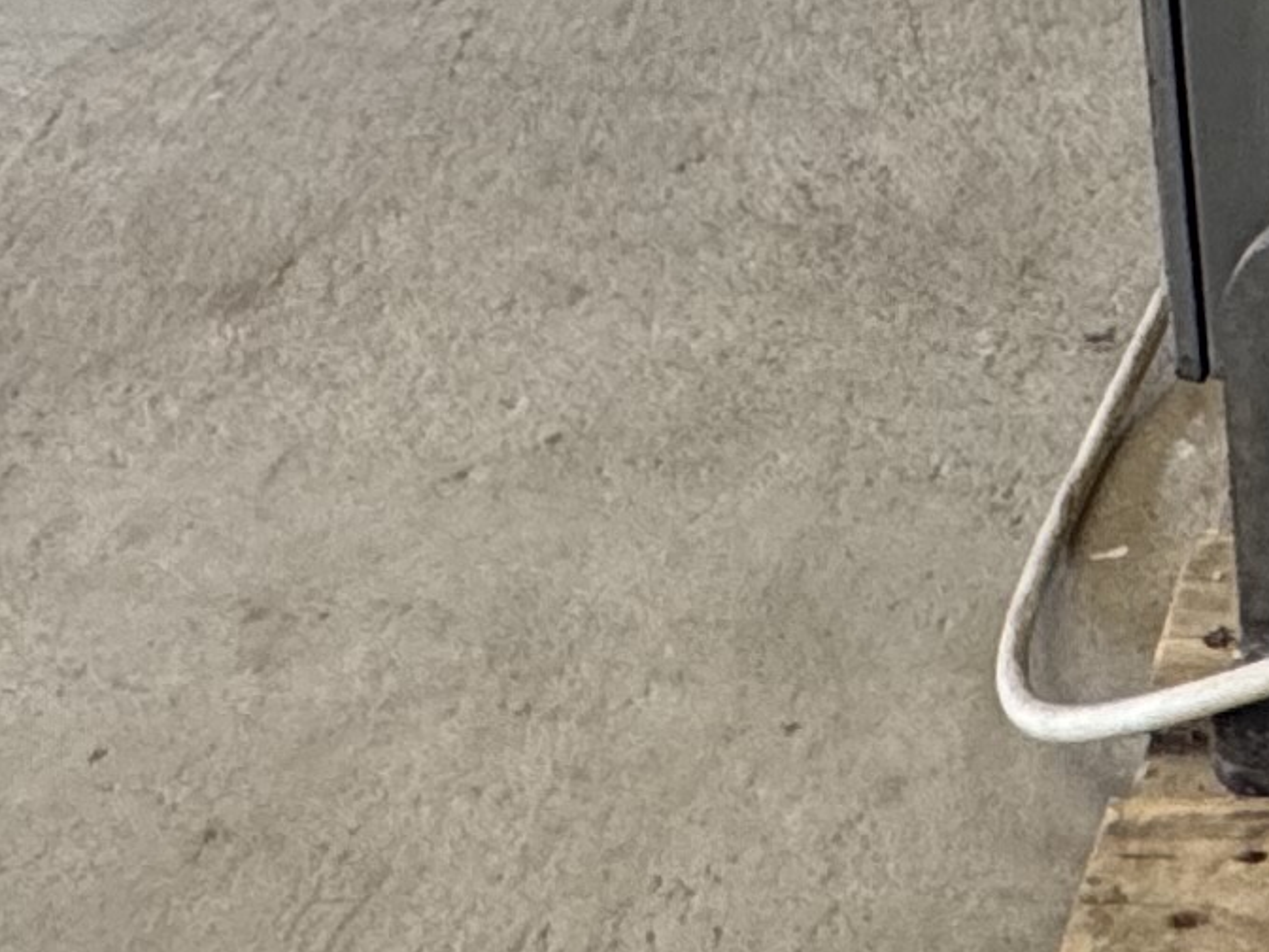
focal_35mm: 84
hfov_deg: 19.8
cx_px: 1960
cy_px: -1266
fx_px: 3079
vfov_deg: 13.4
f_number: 2.2
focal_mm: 2.22
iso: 200
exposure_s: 1/100
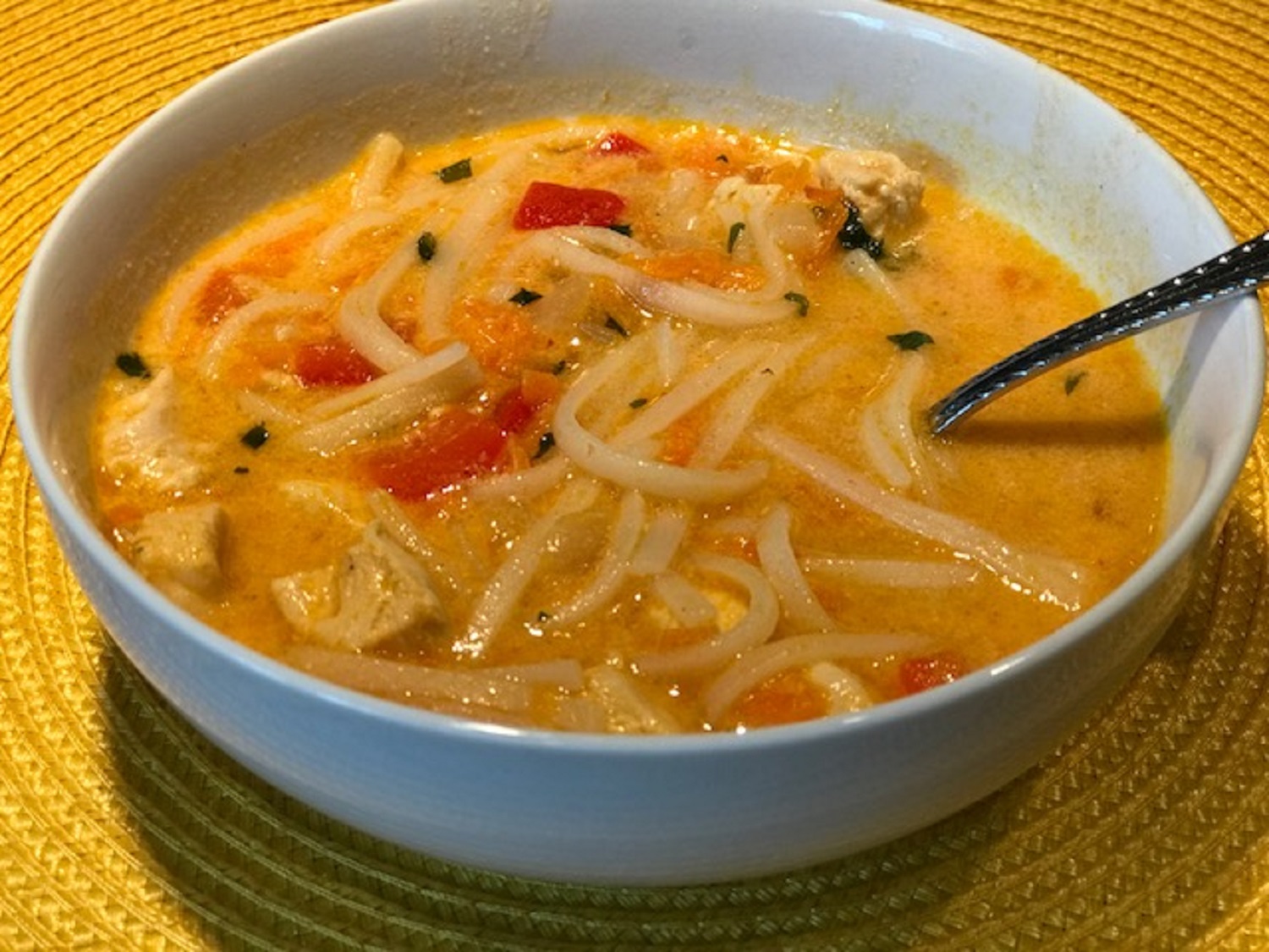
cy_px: 476
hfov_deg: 33.8
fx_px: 2090
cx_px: 634
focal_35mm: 57
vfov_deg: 25.7
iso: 50
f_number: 2.8
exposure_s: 1/60
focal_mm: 6.6
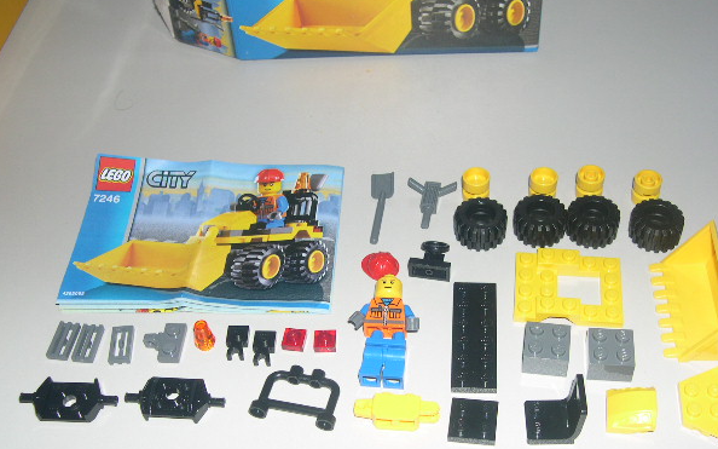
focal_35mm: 48
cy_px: 263
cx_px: 383
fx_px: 939
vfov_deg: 26.8
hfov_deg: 41.8
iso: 100
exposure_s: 1/60
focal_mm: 9
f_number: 2.9
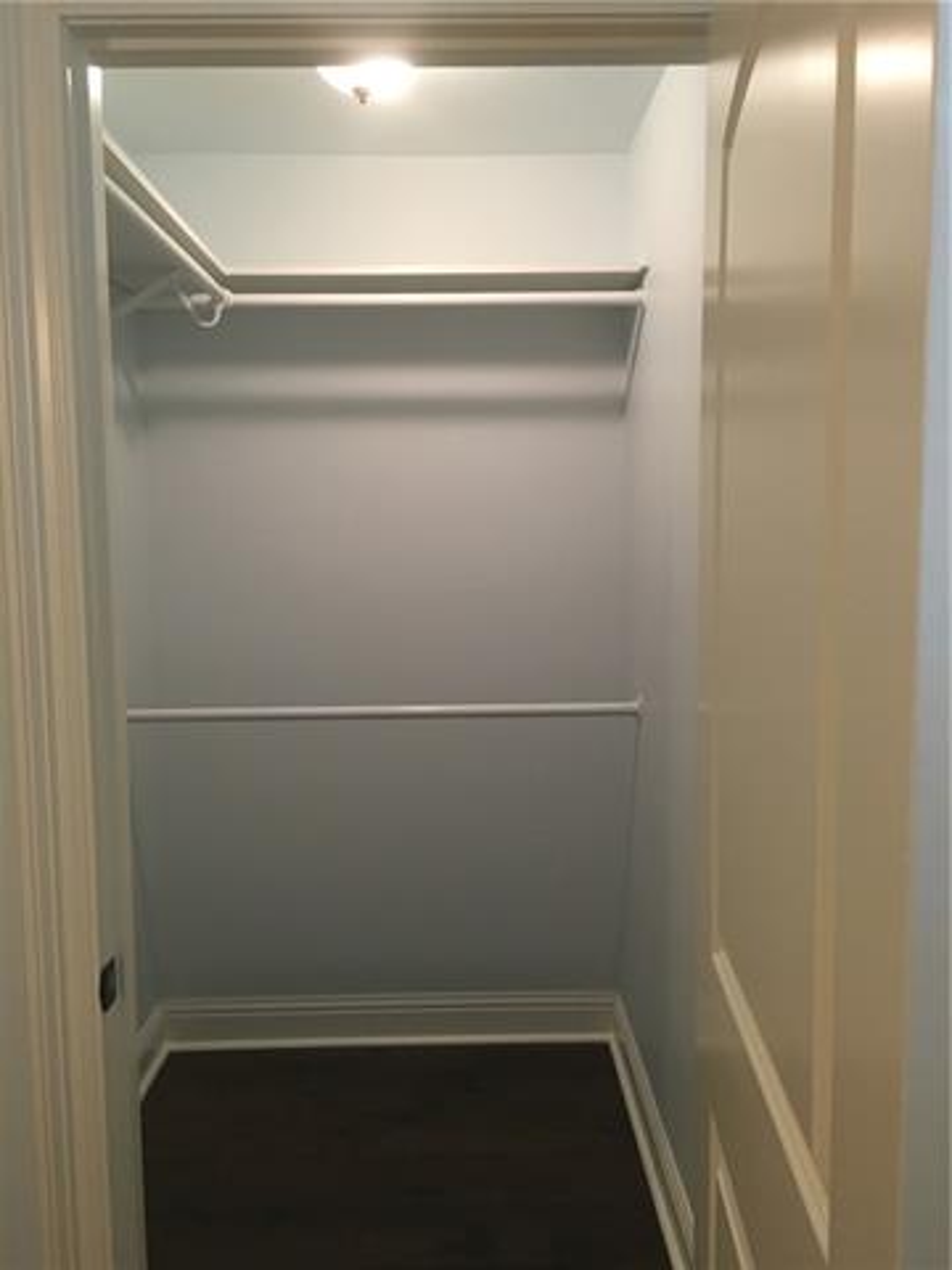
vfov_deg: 61.7
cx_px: 476
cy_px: 635
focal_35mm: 29
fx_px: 1063
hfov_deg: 48.2
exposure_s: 1/30
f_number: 2.2
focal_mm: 4.15
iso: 125
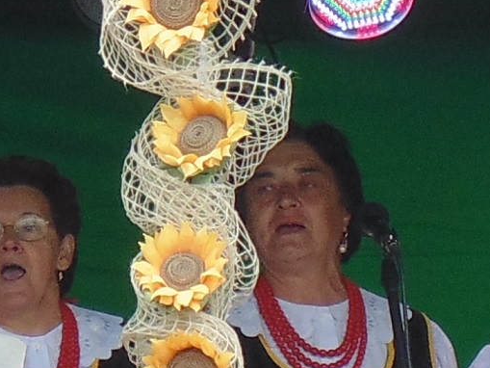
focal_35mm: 378
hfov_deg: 5.2
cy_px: 458
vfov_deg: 3.9
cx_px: 233
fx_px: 5352
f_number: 3.9
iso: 80
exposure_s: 1/100
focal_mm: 9.5
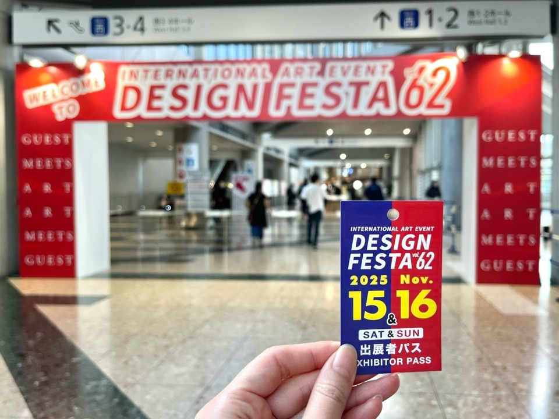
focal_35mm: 26
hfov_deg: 67.3
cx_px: 280
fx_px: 420
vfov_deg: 53.1
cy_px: 210
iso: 64
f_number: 1.6
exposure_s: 1/121
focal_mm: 5.1
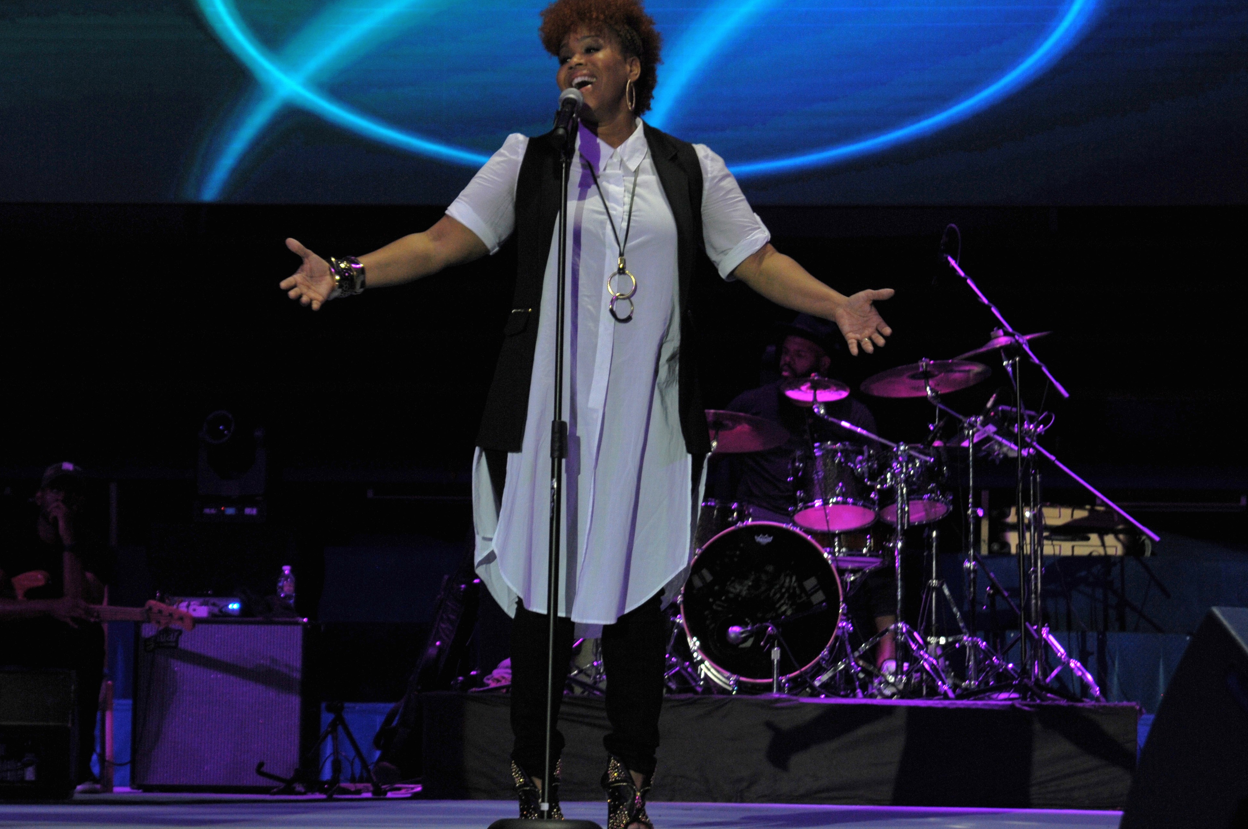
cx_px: 576
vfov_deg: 11.0
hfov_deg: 16.5
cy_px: 383
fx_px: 4312
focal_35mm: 125
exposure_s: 1/100
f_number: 7.1
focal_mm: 75
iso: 400
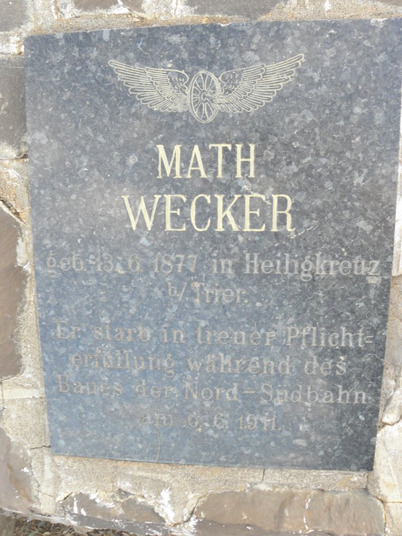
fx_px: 403
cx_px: 201
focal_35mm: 26
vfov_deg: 67.3
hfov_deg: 53.1
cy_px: 268
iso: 200
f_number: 6.3
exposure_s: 1/50
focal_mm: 4.6
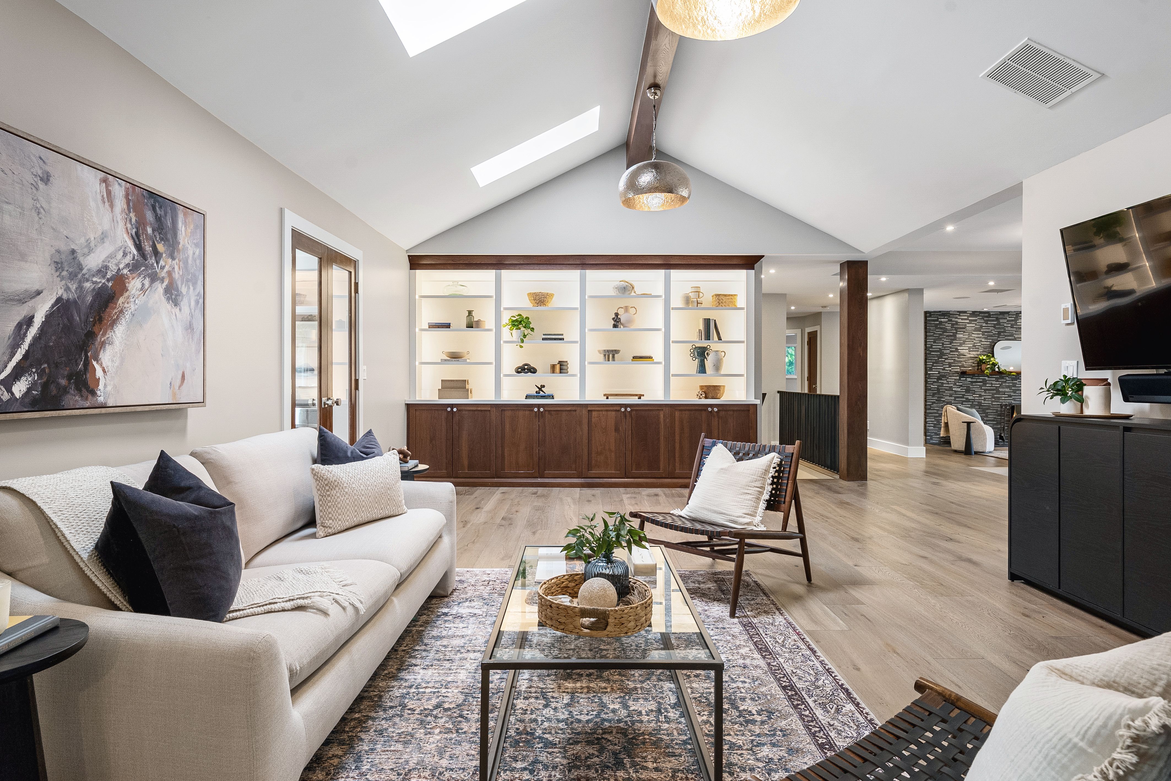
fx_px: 651
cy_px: 390
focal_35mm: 20
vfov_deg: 61.9
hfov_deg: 84.0
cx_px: 586
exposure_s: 1/8
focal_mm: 20
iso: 800
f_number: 9
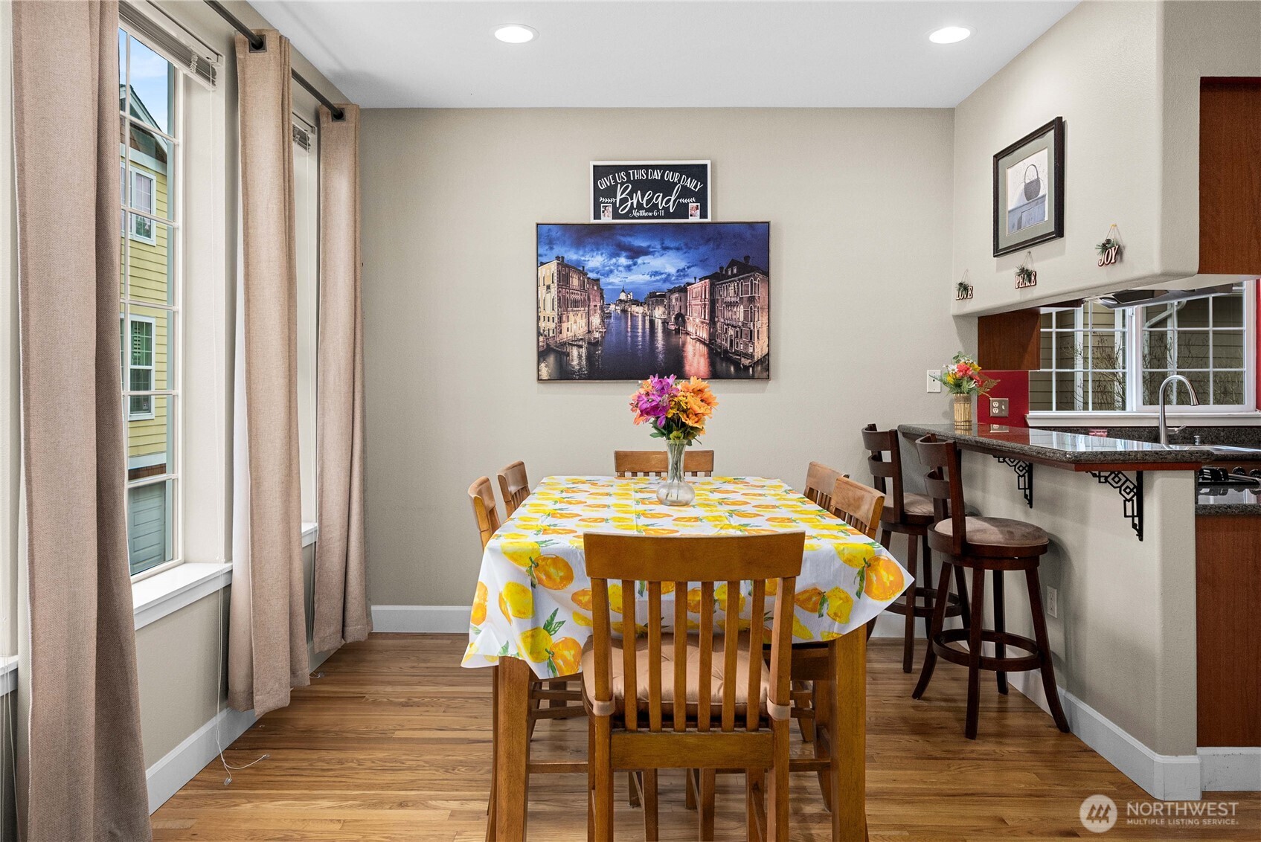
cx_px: 630
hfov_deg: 76.1
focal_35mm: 23
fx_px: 806
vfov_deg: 55.2
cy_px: 421
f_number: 7.1
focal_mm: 23
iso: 1000
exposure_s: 1/30
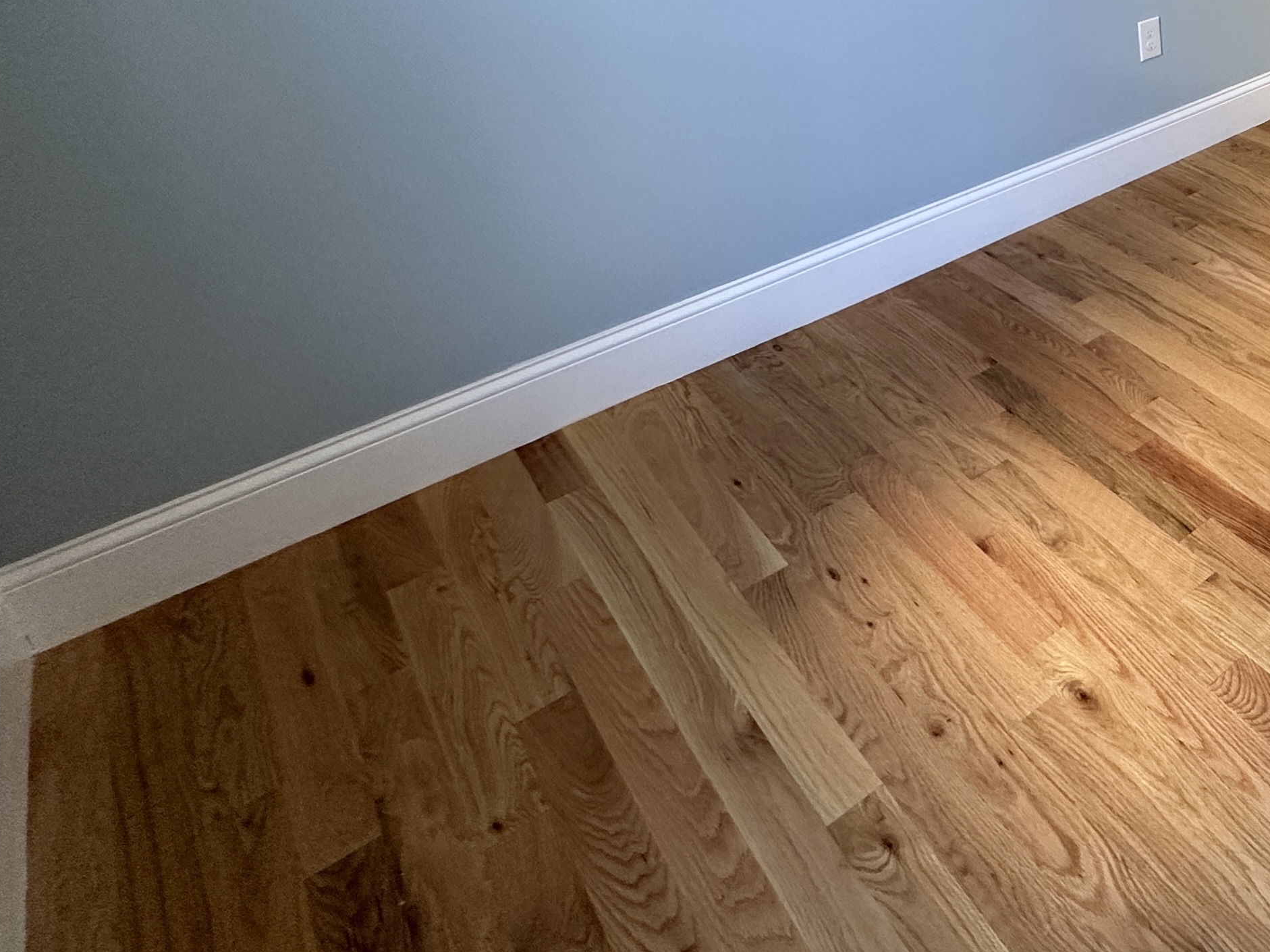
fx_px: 1101
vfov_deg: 42.0
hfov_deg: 48.3
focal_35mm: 30
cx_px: 1296
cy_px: 53
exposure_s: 1/60
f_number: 2.2
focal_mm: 2.22
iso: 160
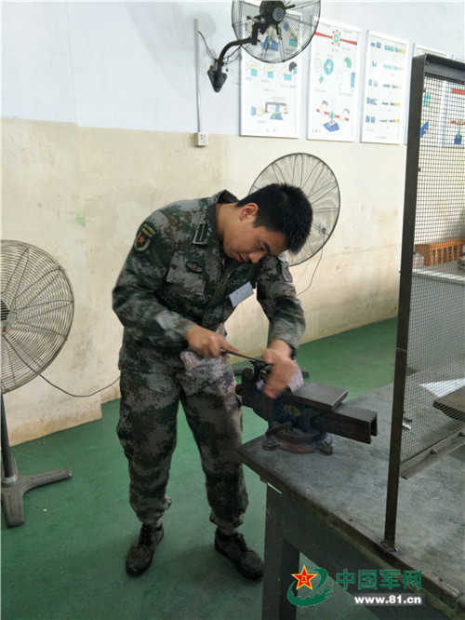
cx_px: 232
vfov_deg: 76.4
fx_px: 394
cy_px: 310
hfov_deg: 61.1
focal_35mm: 22
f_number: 2
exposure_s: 1/33.3
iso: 239
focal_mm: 3.79
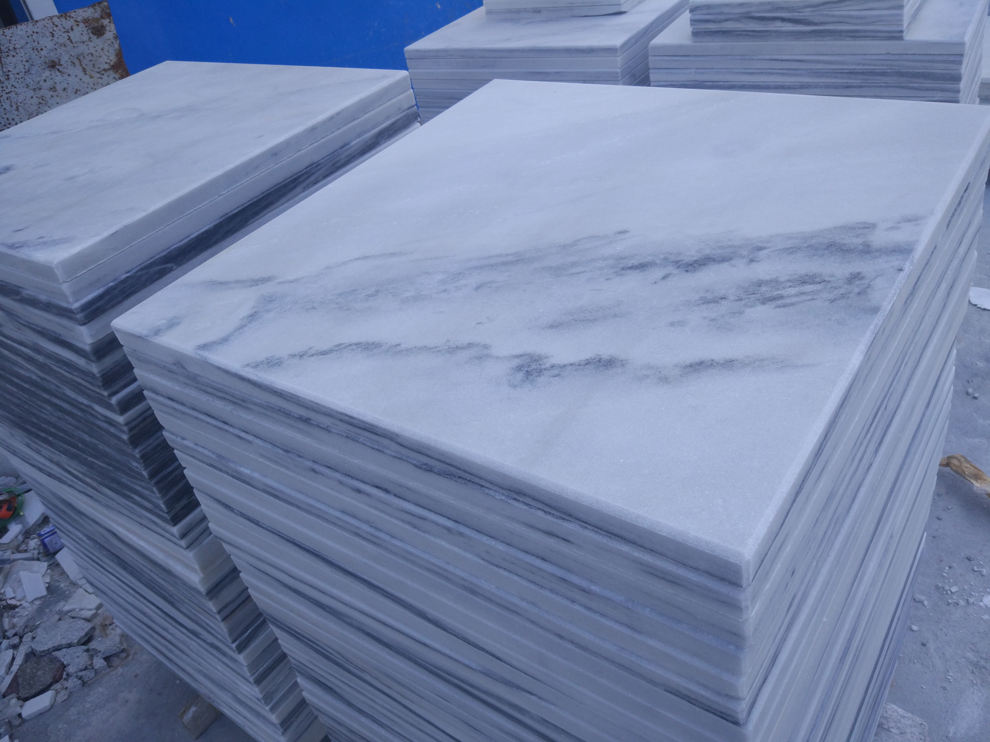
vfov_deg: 49.7
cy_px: 371
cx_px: 495
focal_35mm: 28
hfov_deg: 63.4
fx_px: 801
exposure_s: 1/423
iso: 100
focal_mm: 4.26
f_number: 2
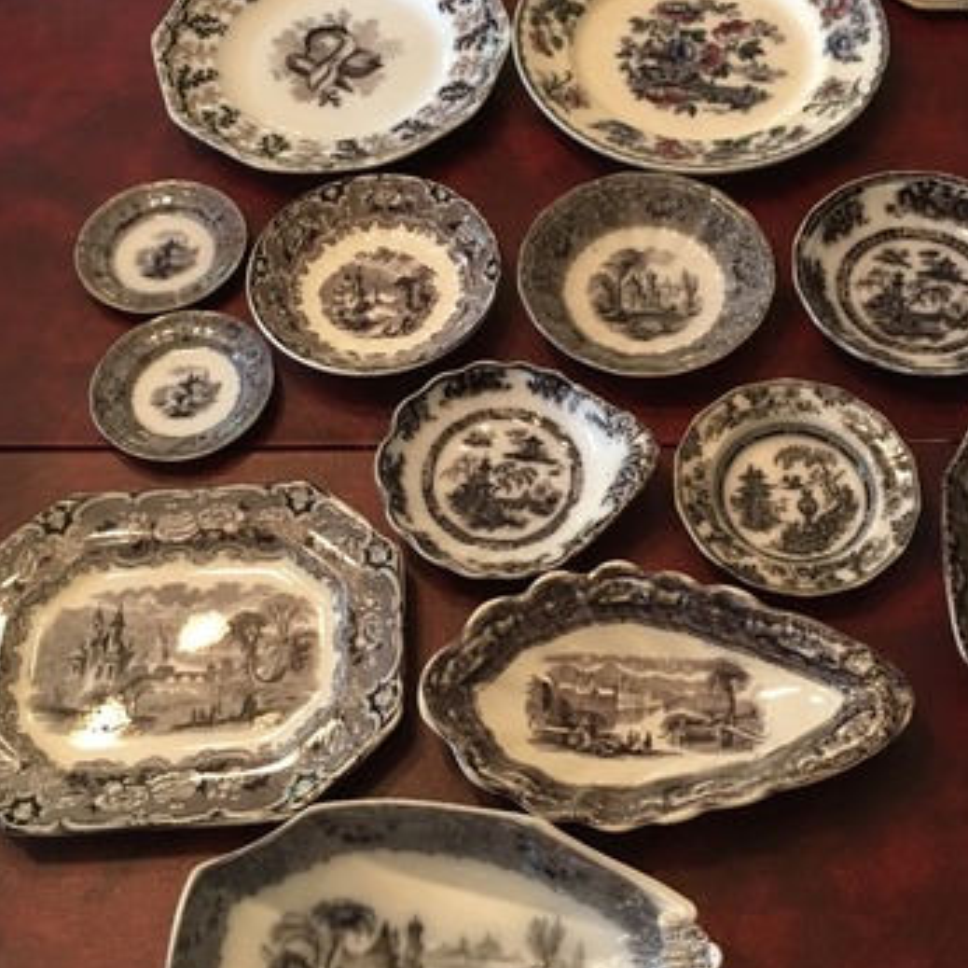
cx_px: 536
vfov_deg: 39.0
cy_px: 383
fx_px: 1360
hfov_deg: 39.1
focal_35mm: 43
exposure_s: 1/30
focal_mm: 4.15
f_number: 2.2
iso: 160
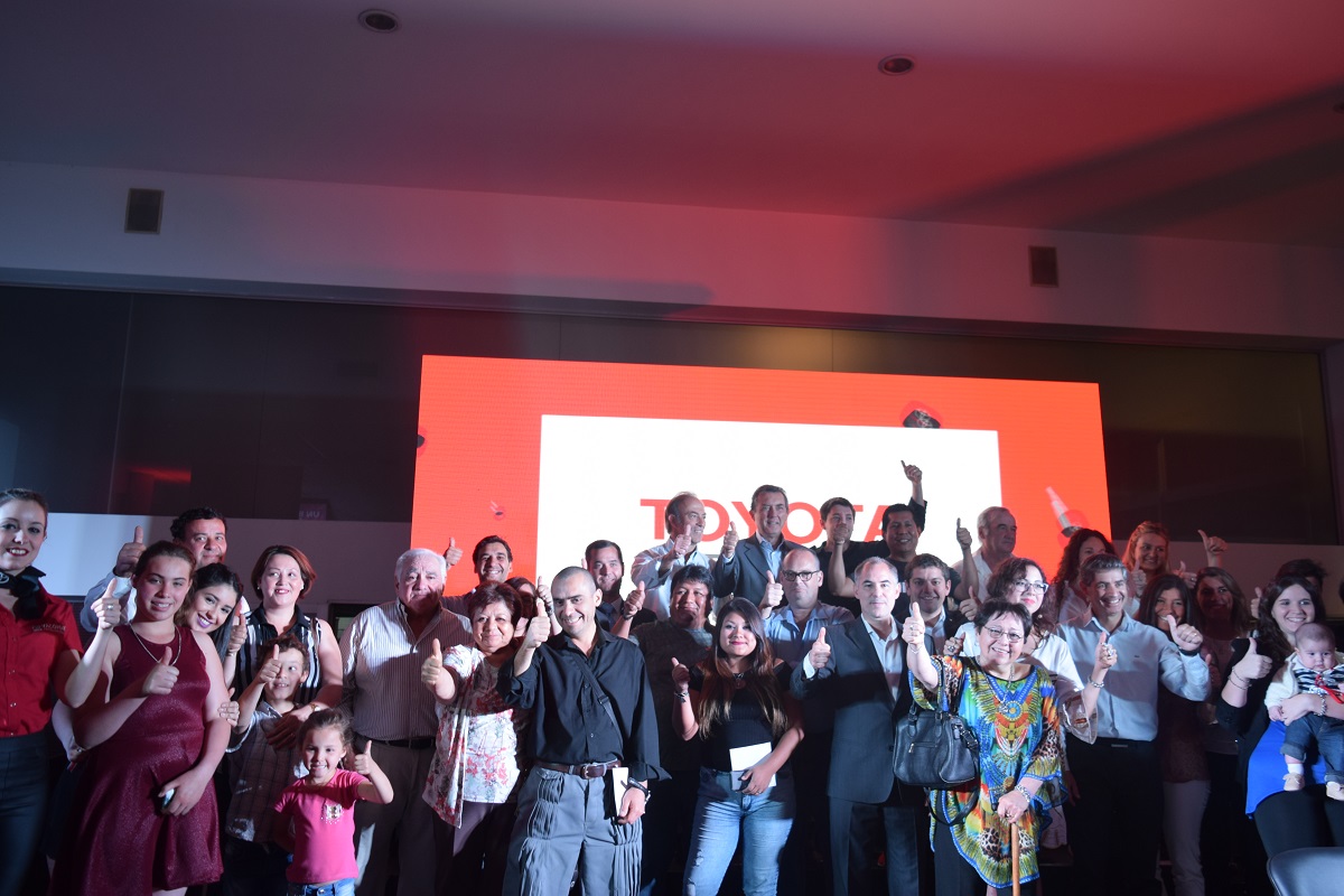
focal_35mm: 27
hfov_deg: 67.4
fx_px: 1008
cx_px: 672
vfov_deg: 47.9
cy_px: 448
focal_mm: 18
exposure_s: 1/30
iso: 400
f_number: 4
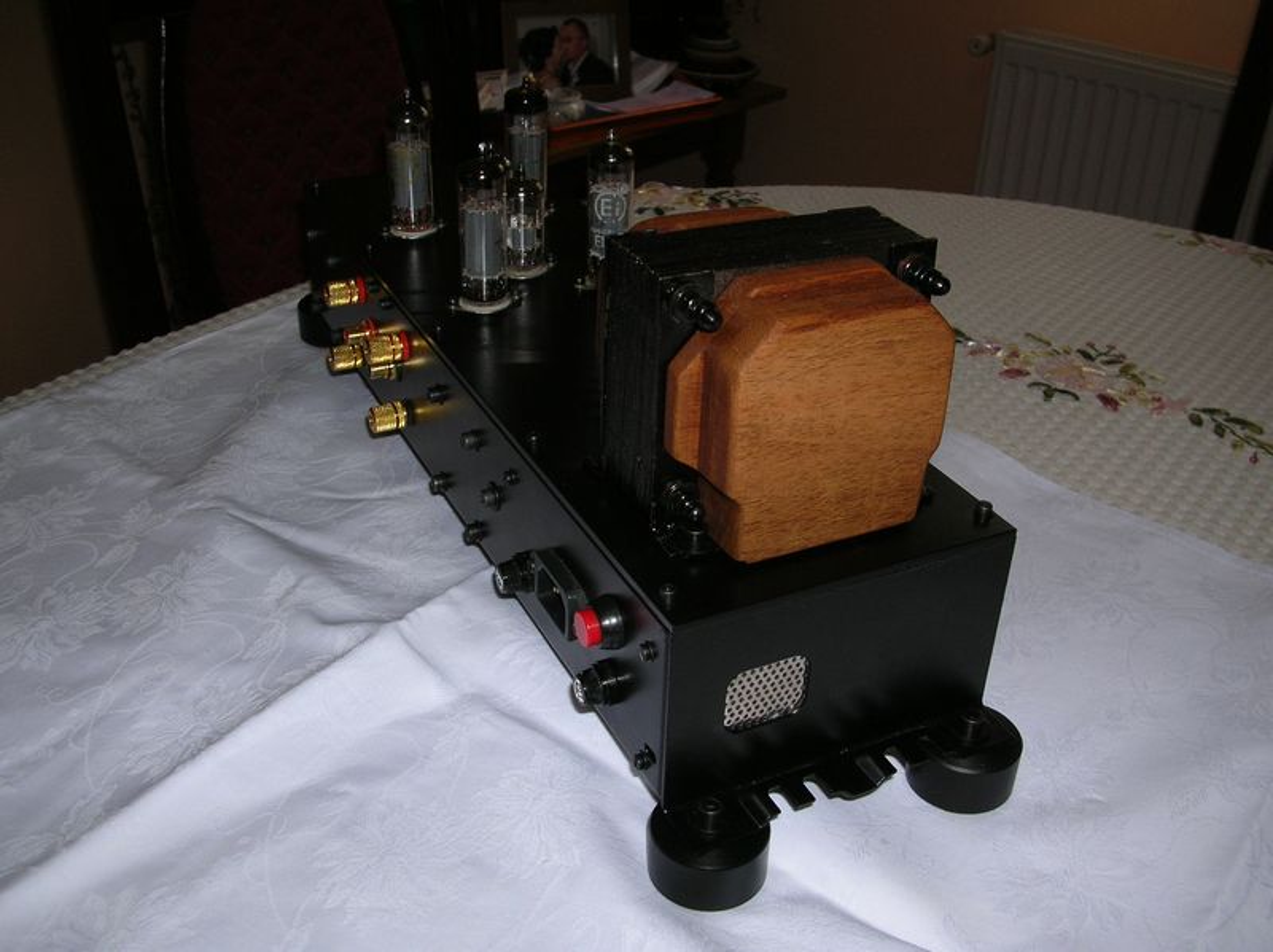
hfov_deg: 52.7
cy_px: 476
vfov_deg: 40.6
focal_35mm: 35
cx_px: 636
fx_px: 1286
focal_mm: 5.8
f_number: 2.8
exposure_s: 1/60.1
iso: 50
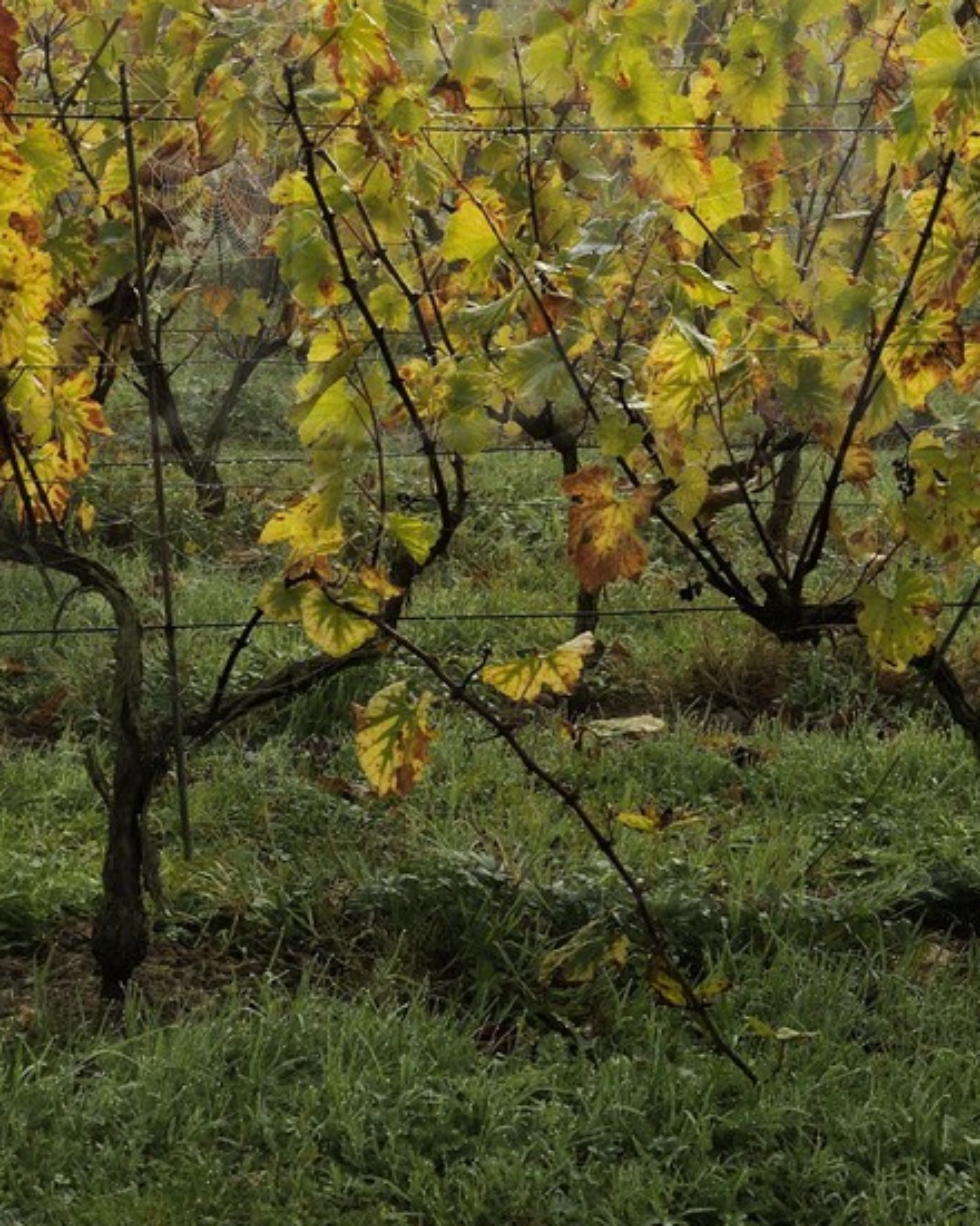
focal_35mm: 131
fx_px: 4749
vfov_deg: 14.5
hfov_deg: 11.8
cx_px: 726
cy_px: 89
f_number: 11
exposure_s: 1/160
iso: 200
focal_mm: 48
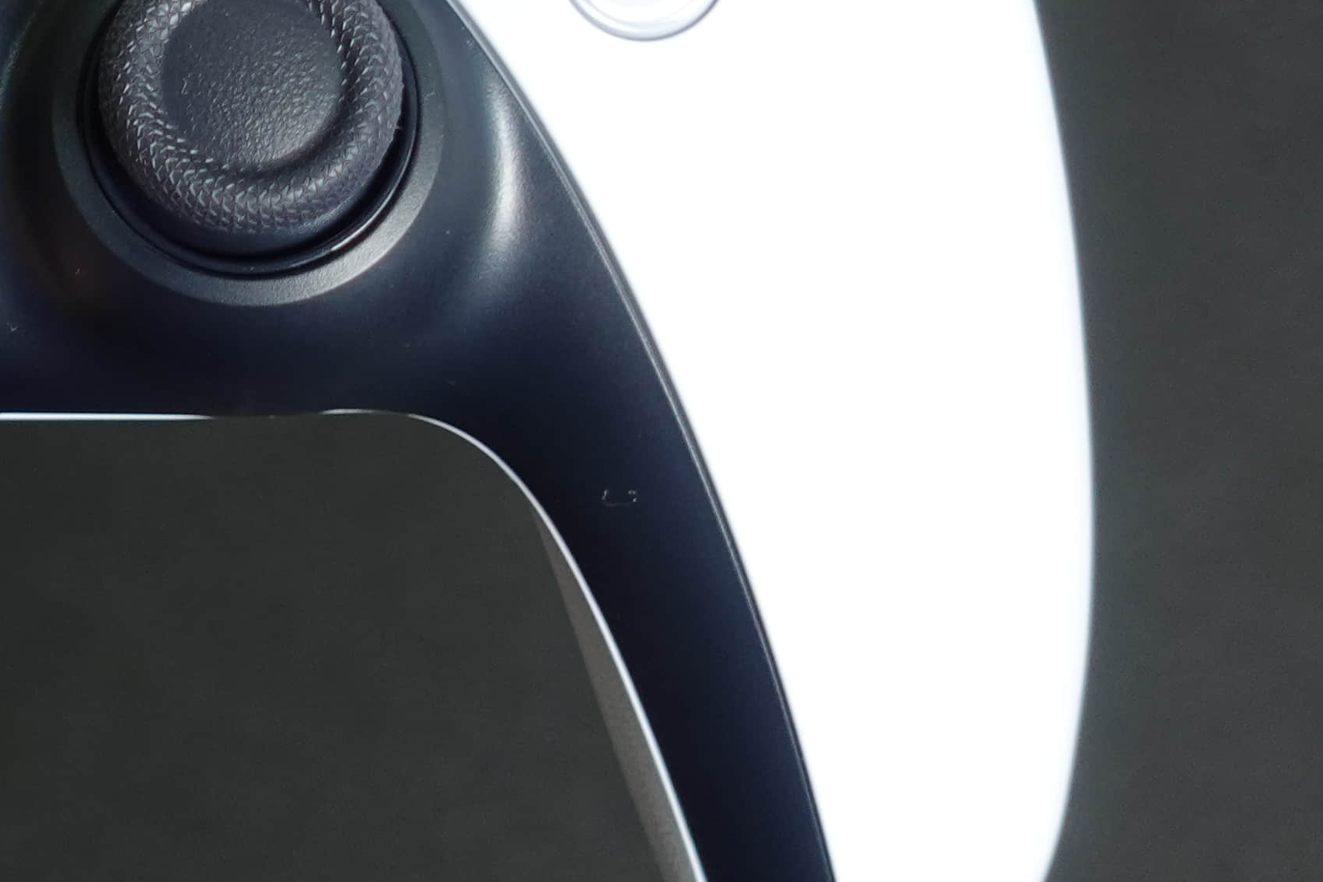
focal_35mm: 135
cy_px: -2
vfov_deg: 10.1
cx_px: -242
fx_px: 4961
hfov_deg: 14.7
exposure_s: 1/50
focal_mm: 16.08
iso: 250
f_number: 2.8
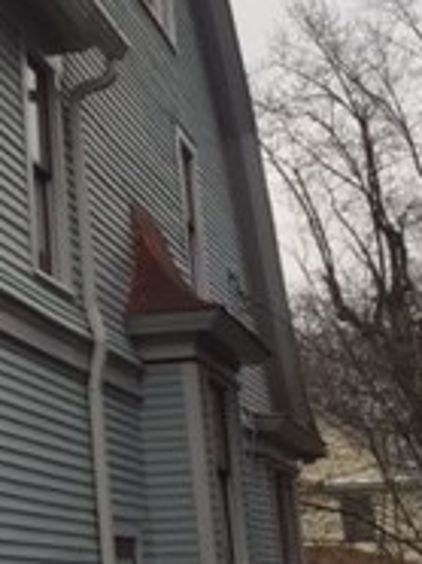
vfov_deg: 19.6
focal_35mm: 100
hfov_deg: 13.7
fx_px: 1629
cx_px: -240
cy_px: 215
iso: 32
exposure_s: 1/223
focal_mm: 4.15
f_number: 2.2
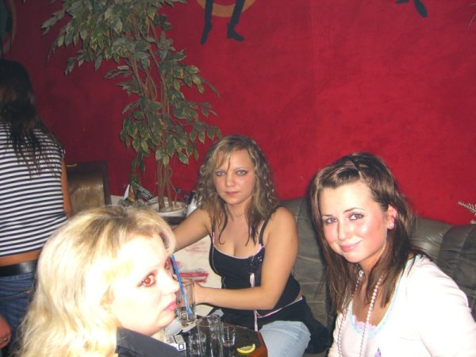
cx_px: 238
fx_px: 523
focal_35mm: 38
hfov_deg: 49.0
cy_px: 178
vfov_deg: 37.7
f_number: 2.8
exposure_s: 1/60
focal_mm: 7.9
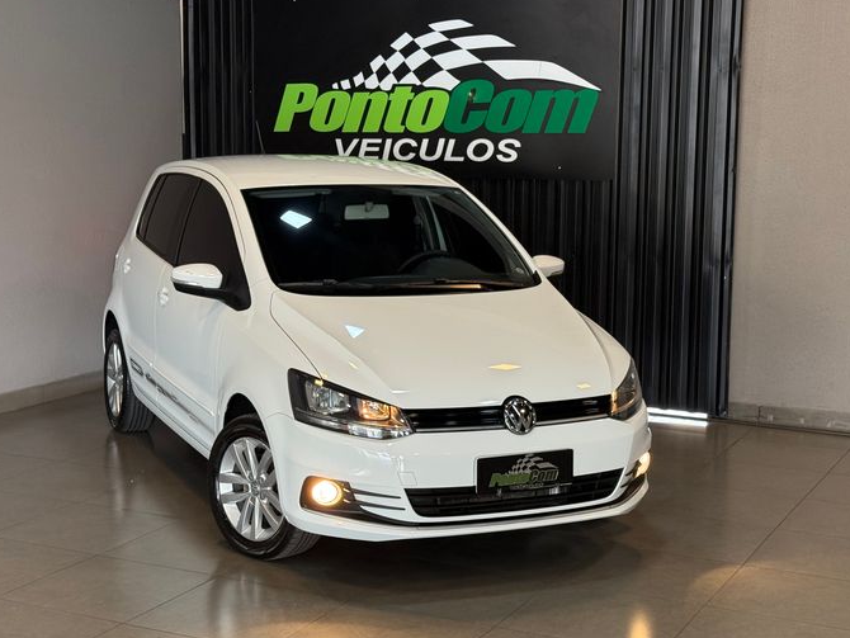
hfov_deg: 33.2
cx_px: 416
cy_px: 296
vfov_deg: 25.2
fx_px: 1425
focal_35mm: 58
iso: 200
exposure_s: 1/120
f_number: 1.78
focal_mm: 6.76
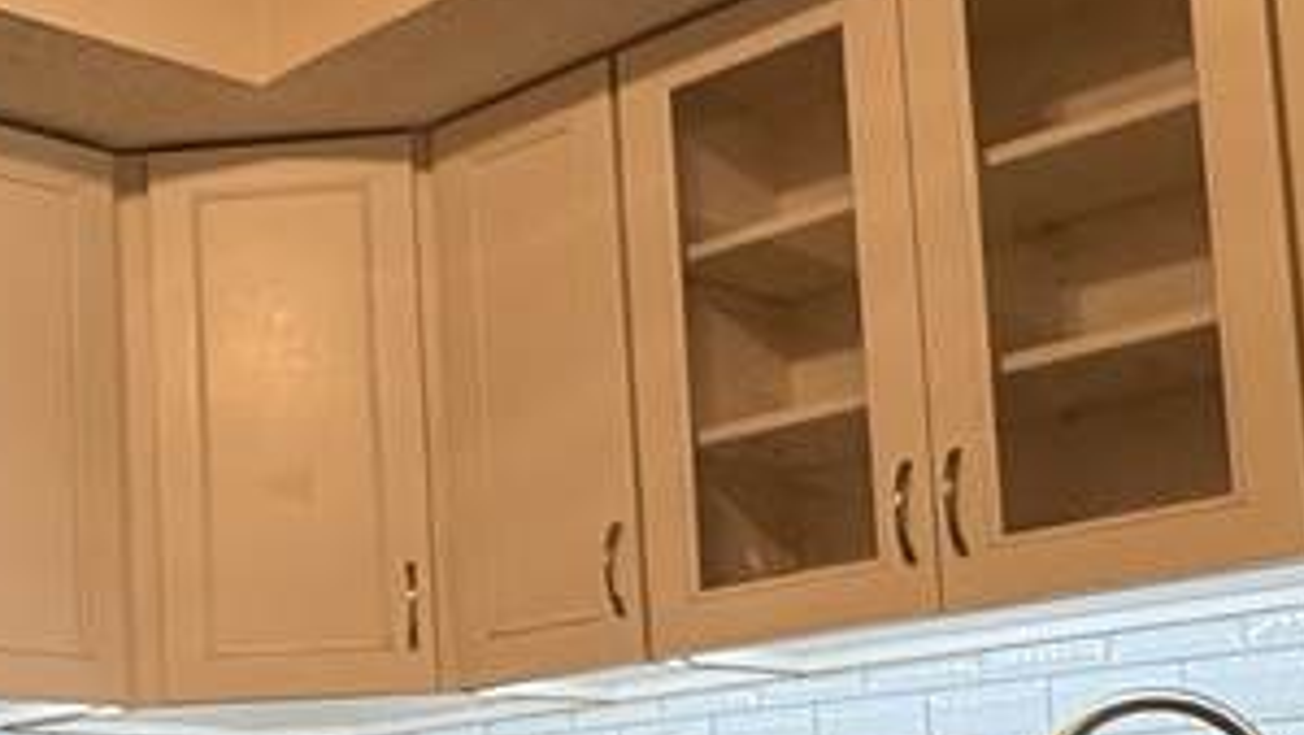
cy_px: 731
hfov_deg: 30.6
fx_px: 2248
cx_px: 78
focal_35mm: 65
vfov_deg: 18.1
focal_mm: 2.22
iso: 250
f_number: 2.2
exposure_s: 1/55
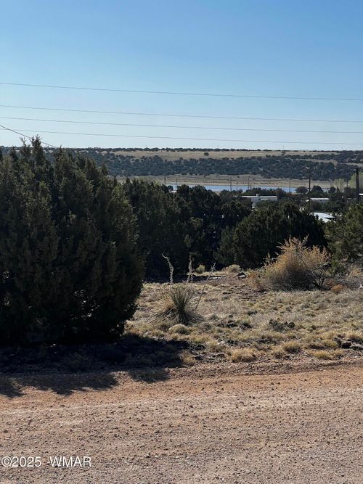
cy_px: 242
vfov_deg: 25.3
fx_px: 1077
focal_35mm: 77
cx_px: 182
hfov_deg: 19.1
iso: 32
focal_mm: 9
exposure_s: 1/1376
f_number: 2.8
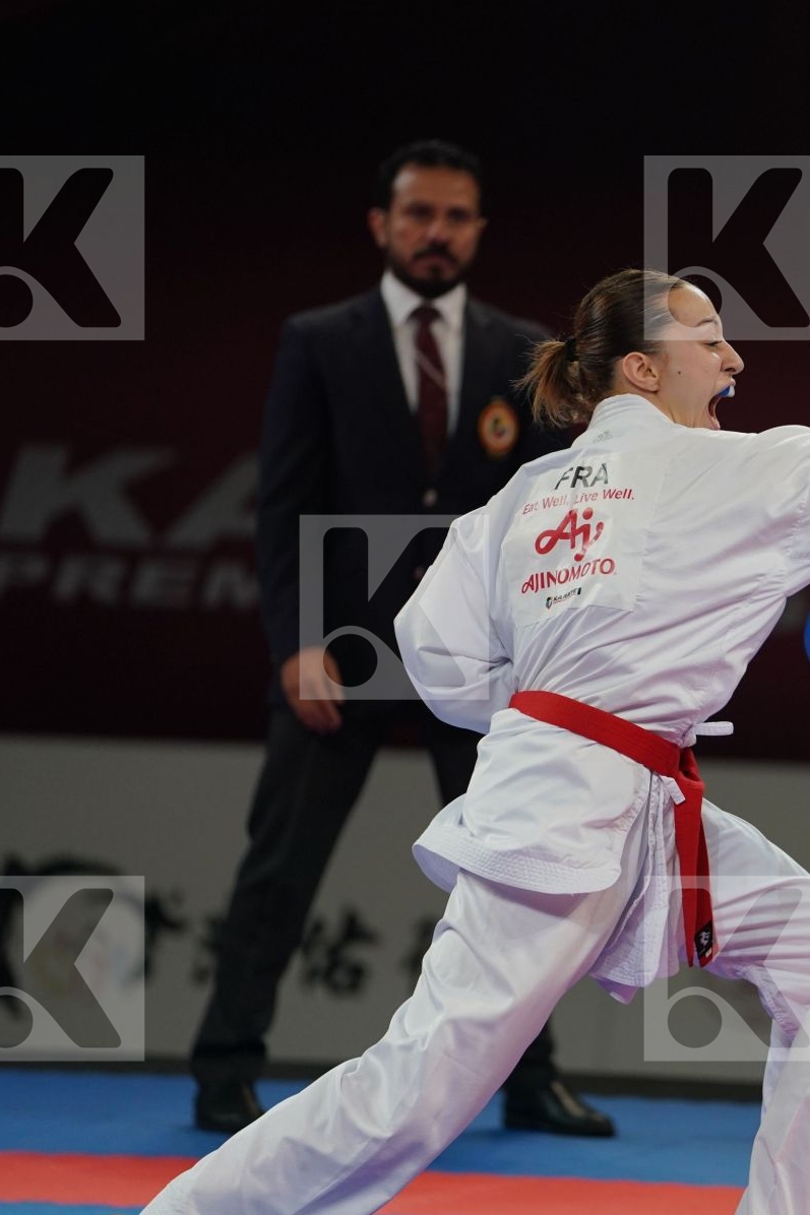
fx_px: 10060
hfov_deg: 4.6
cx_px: 739
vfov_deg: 6.9
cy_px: 608
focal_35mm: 298
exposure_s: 1/1000
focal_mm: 198
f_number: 2.8
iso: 1250
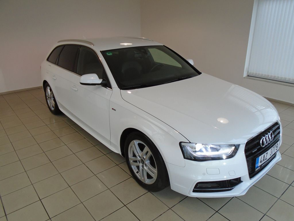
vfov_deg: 53.1
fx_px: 221
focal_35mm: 26
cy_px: 110
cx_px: 147
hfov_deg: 67.3
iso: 100
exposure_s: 1/30
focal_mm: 4.6
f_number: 3.2
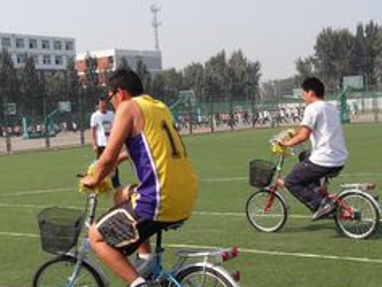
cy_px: 189
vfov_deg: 23.6
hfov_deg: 31.2
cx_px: 206
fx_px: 685
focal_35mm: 62
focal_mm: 6.3
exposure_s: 1/180
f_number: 8.2
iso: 80
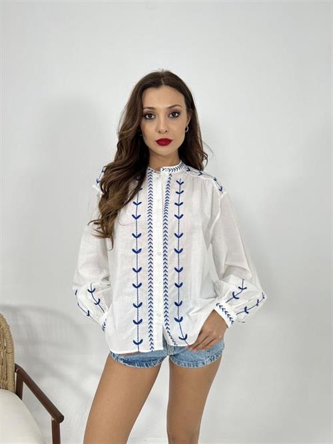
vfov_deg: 67.3
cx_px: 166
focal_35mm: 26
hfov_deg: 53.1
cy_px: 222
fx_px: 333
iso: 40
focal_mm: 5.7
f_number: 1.5
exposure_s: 1/100
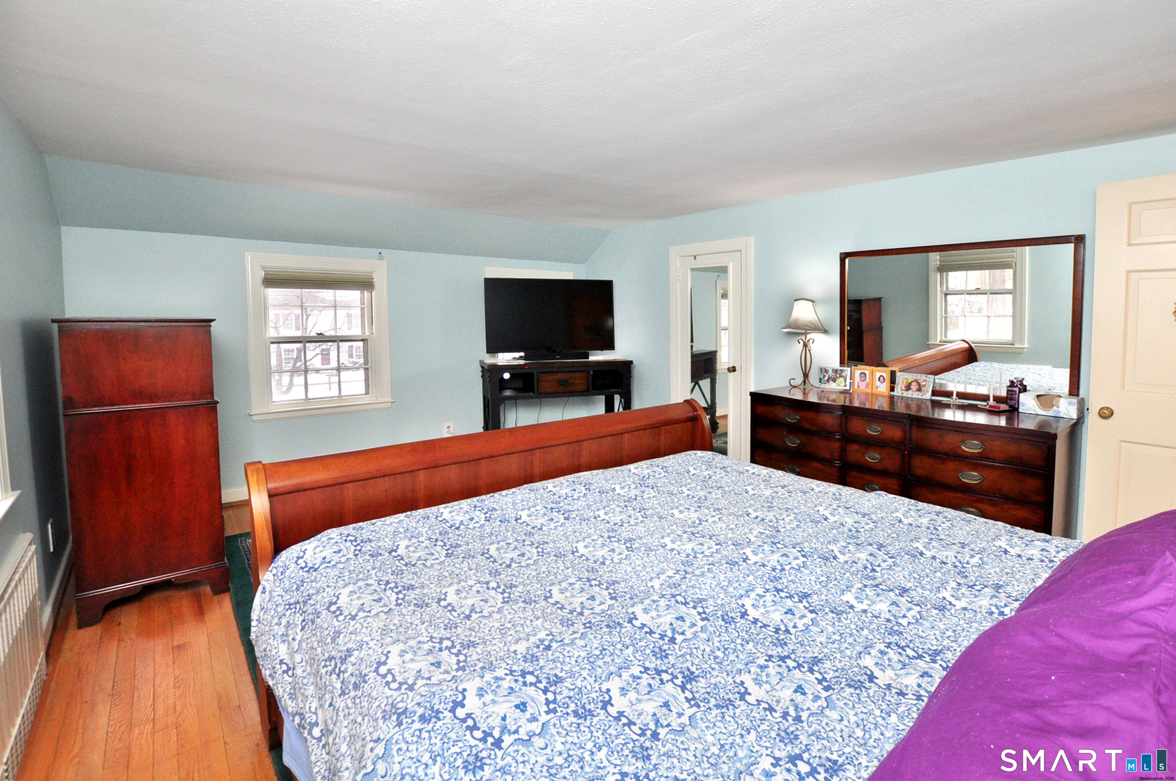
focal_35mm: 15
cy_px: 390
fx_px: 489
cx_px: 588
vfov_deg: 77.2
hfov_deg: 100.5
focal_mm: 10
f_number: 5
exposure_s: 1/80
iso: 800
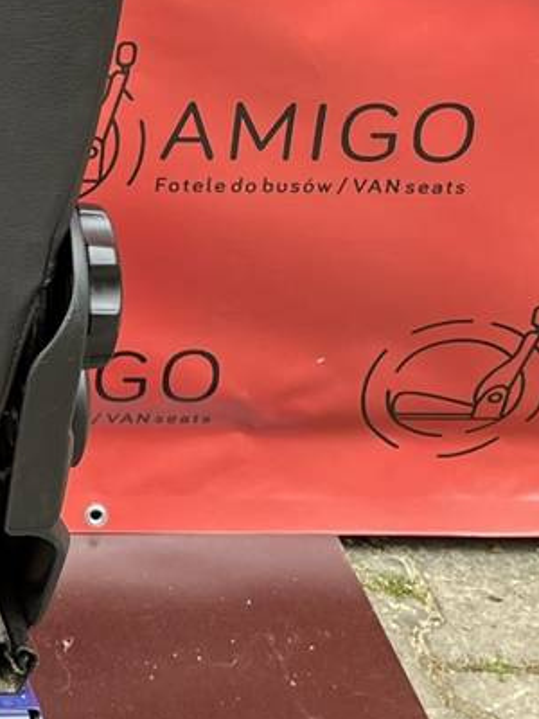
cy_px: -50
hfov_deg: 12.9
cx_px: -435
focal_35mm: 104
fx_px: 2159
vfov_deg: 18.3
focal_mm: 5.1
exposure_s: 1/121
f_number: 1.6
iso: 80
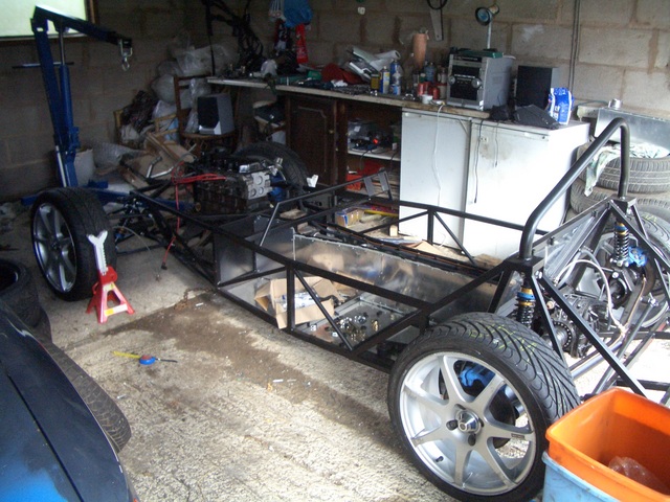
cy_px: 251
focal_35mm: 35
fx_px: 677
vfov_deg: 40.7
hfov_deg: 52.6
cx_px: 335
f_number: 2.6
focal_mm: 5.8
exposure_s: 1/100
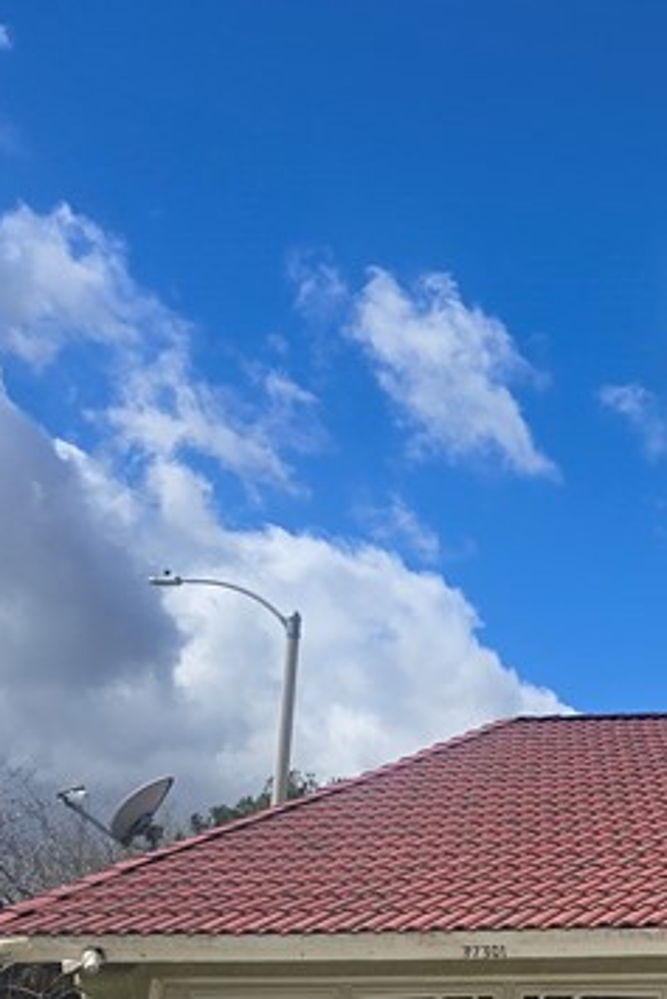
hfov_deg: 17.2
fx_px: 1916
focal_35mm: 69
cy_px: 819
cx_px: 1095
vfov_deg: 28.5
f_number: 1.7
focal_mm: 6.3
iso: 12
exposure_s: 1/1258
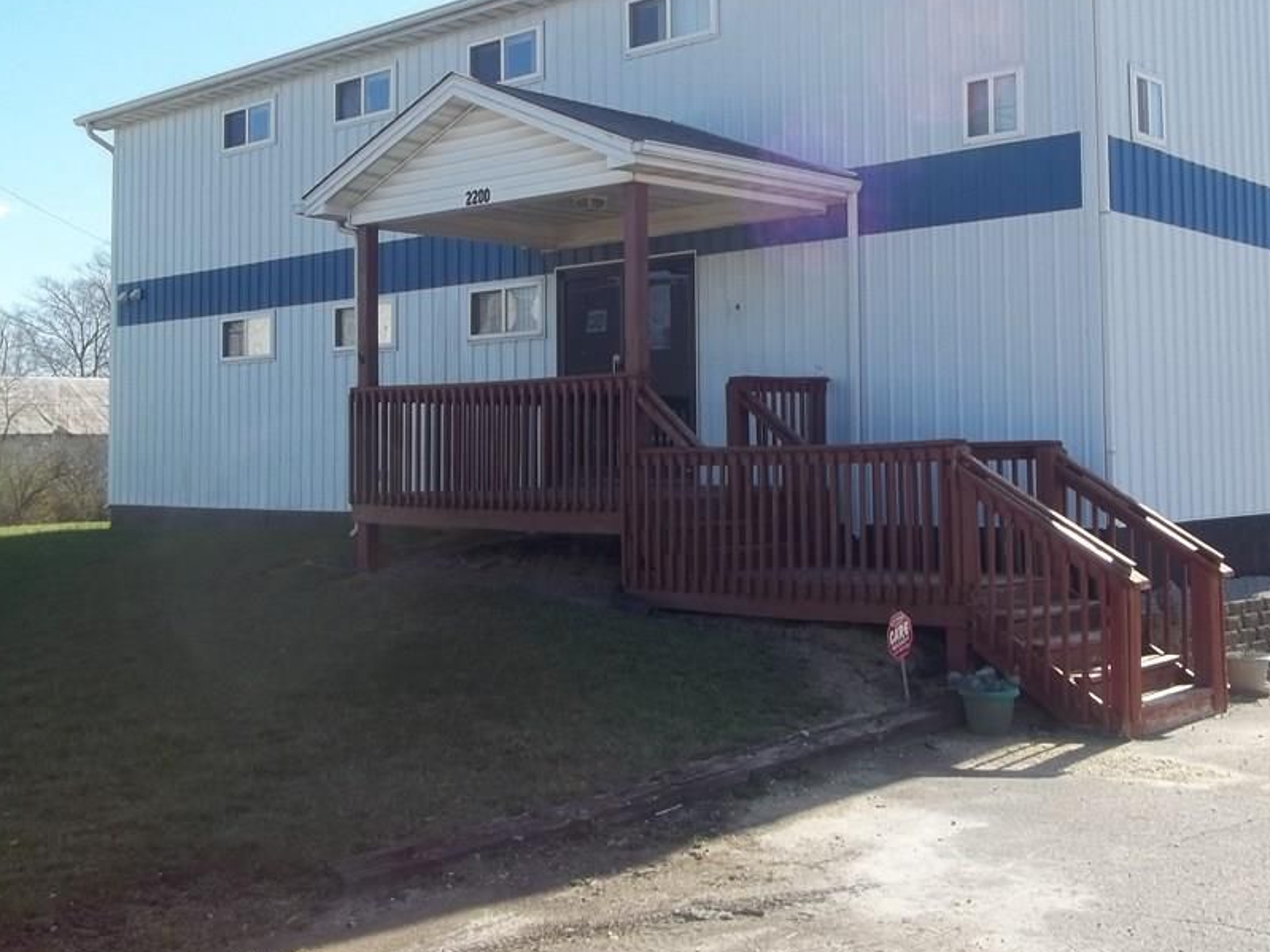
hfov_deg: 45.7
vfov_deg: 35.0
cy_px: 389
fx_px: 1504
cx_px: 722
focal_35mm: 41
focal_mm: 5.7
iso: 64
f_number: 8.8
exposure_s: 1/60
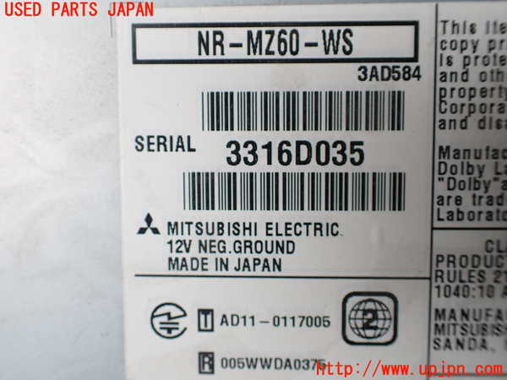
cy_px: 190
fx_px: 439
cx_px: 254
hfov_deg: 60.0
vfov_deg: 46.8
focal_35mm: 30
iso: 160
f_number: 2.3
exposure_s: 1/125
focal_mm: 5.4
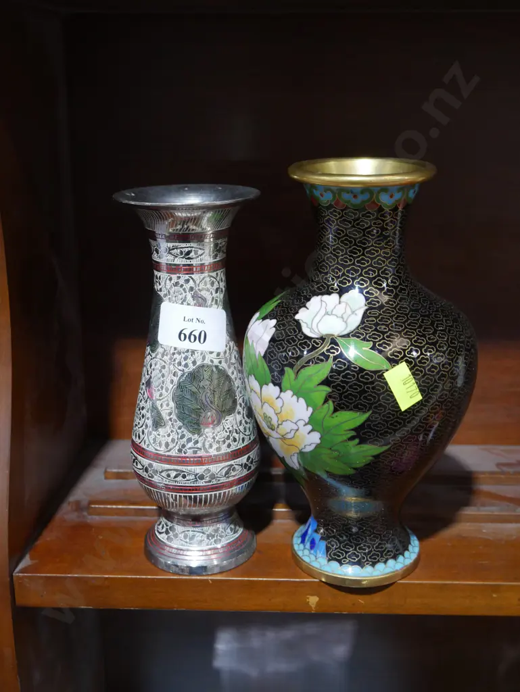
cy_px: 346
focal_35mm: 46
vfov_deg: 41.2
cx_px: 260
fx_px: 921
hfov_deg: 31.5
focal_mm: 23
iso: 1250
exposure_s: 1/60
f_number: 5.1
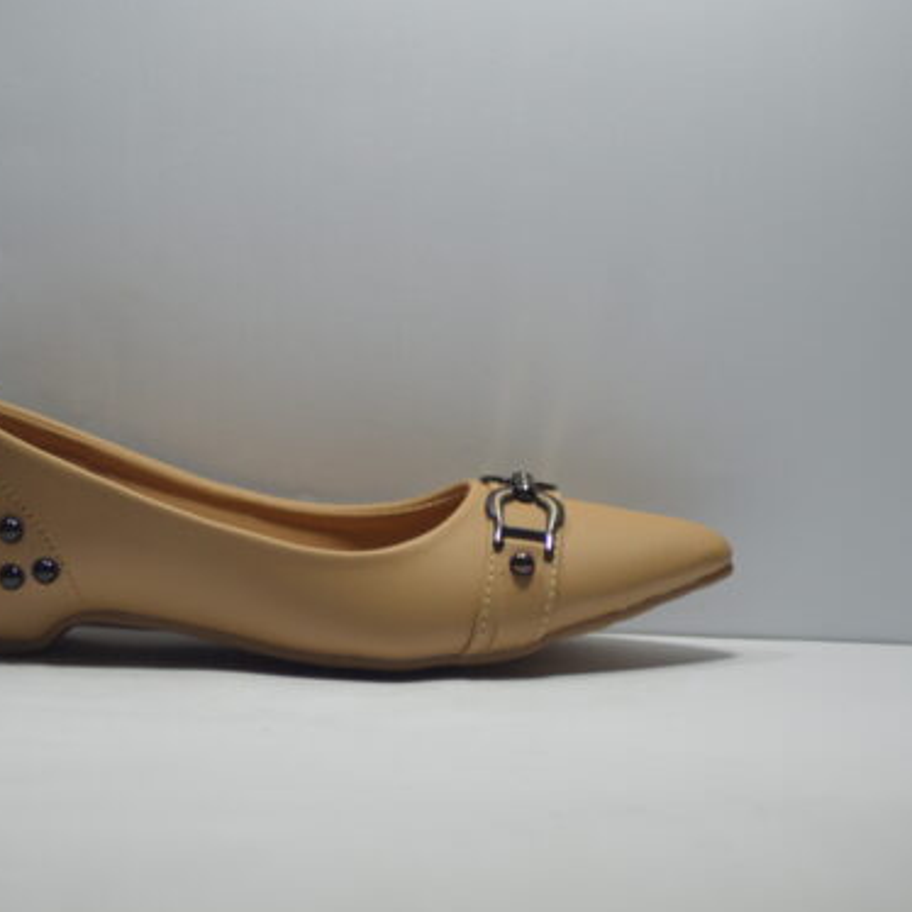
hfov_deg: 6.3
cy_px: 438
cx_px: 266
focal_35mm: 276
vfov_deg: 6.4
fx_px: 8217
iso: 400
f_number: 4.2
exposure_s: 1/160
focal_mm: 135
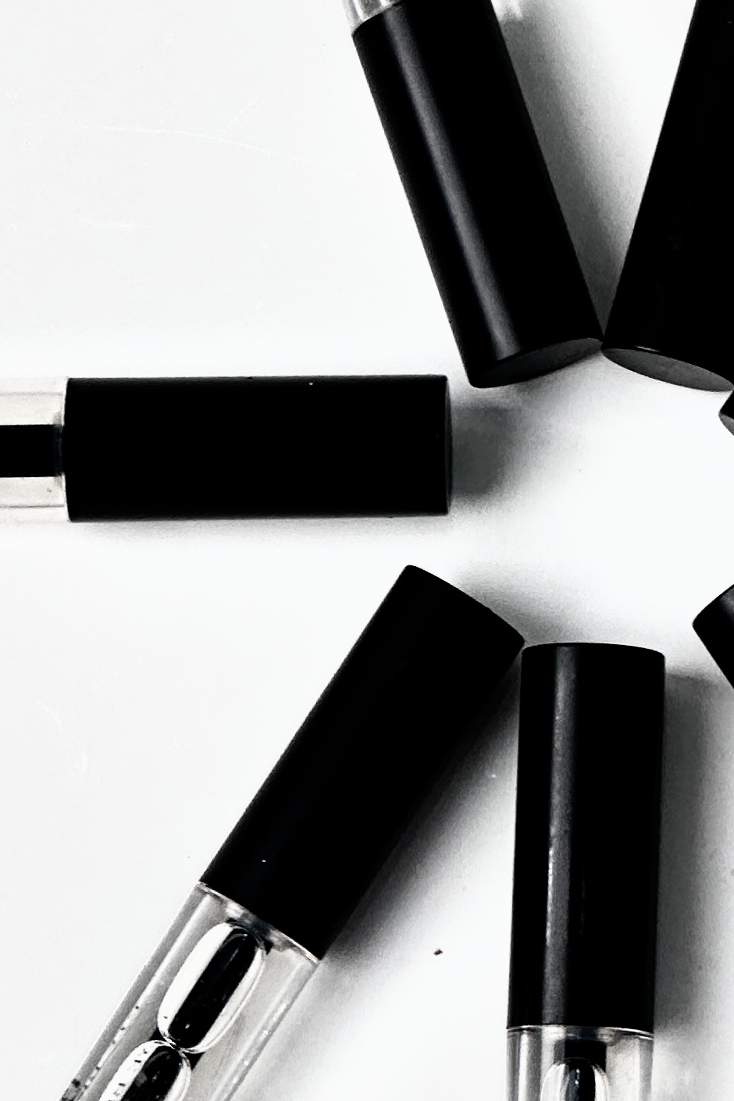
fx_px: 7003
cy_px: 436
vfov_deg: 9.0
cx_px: 529
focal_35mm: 229
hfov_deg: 6.0
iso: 80
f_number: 2.8
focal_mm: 9
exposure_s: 1/100
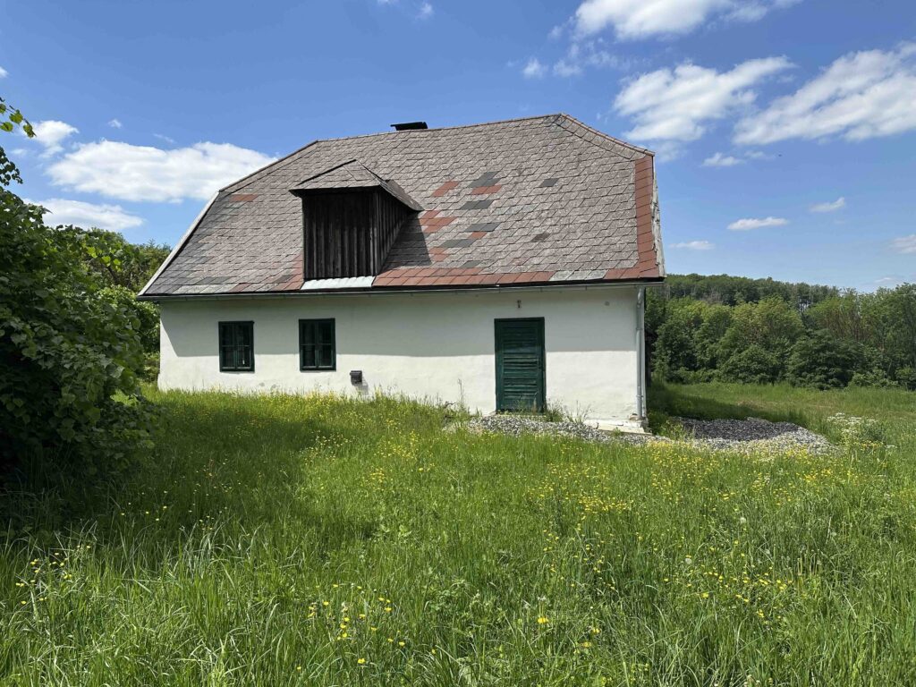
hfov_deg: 71.6
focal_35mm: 24
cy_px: 344
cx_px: 458
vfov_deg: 56.8
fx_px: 635
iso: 80
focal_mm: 6.86
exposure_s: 1/4545
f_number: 1.78
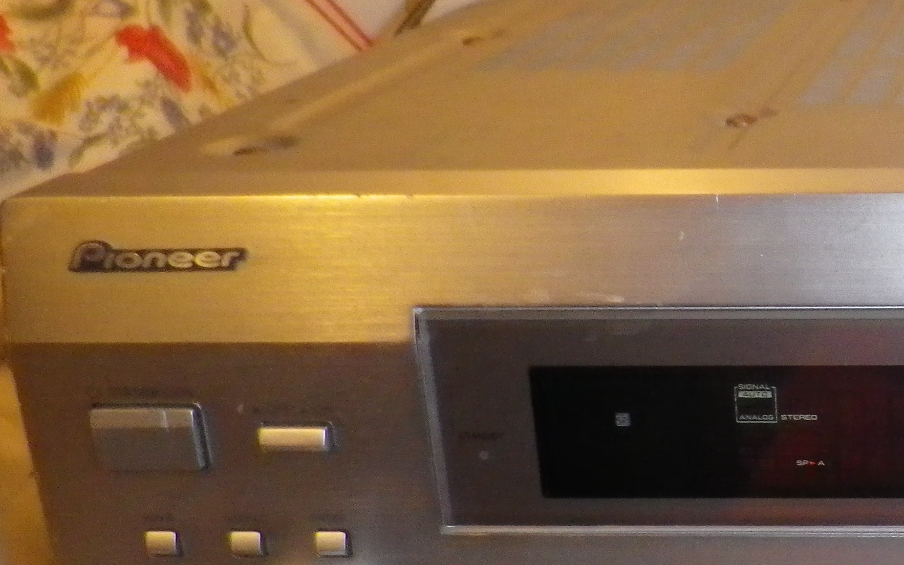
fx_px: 1626
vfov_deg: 19.7
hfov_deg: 28.2
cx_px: 1001
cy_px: 332
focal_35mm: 66
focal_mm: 4.5
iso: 400
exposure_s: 1/50
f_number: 3.5
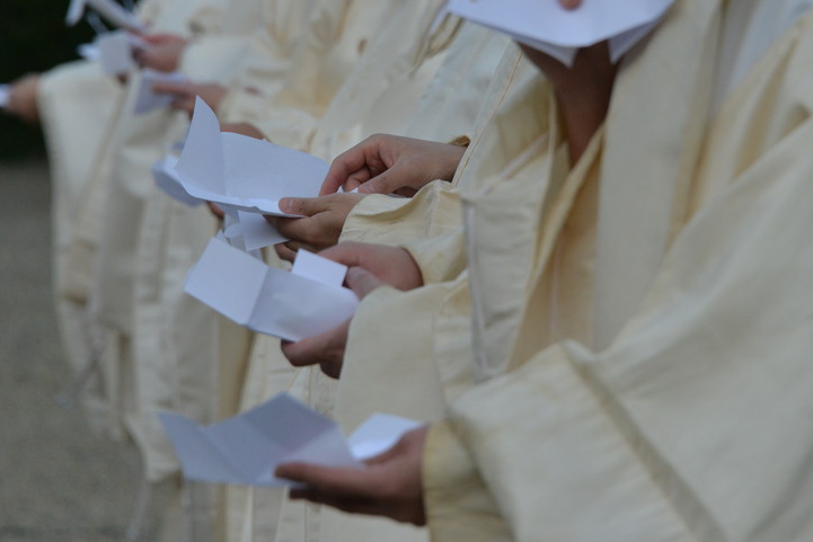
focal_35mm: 441
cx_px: 461
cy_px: 220
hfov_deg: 4.7
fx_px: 9961
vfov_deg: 3.1
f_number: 9
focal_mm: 300
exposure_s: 1/1600
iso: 1250
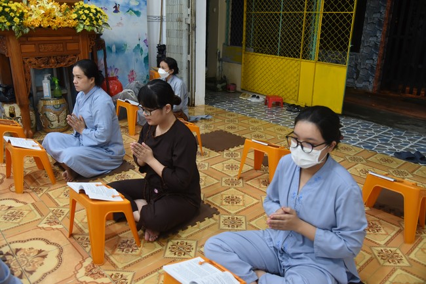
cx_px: 213
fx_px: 355
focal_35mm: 30
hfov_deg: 61.9
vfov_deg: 43.6
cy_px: 142
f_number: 4
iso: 1250
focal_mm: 30
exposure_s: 1/80
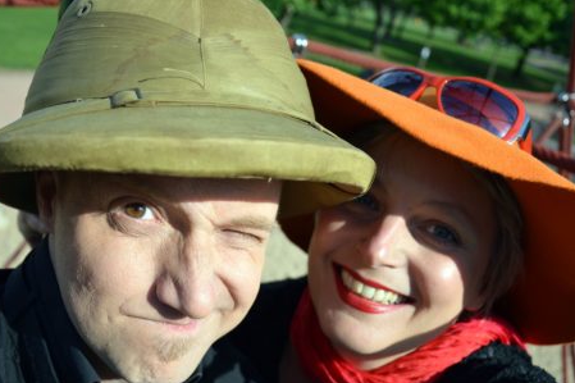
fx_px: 616
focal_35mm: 39
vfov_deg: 34.5
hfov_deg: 50.0
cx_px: 275
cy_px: 211
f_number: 3.8
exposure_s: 1/800
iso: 100
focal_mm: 21
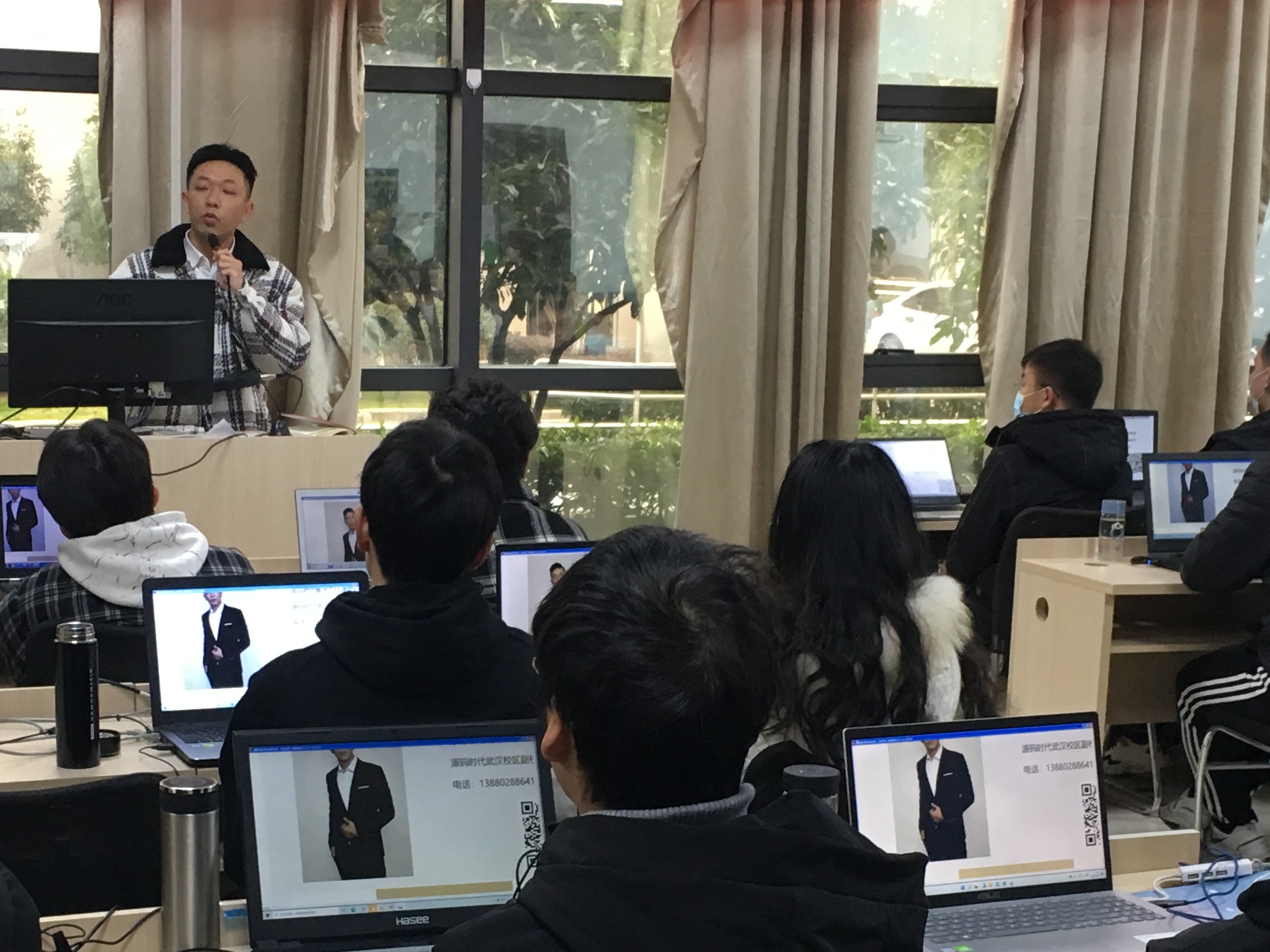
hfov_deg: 29.3
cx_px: 497
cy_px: 726
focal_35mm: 66
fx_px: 2421
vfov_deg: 22.0
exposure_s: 1/33
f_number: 2.2
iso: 100
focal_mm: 4.15
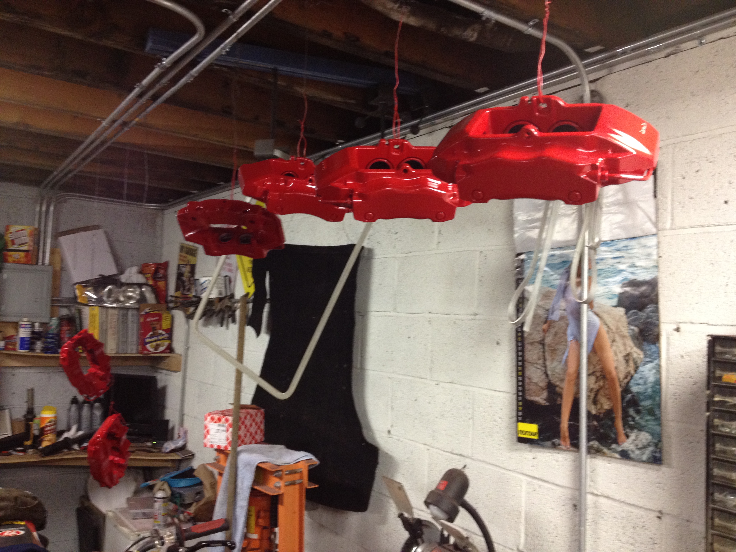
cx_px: 368
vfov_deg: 40.7
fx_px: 744
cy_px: 276
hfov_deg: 52.6
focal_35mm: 35
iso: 250
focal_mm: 4.28
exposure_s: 1/20
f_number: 2.4
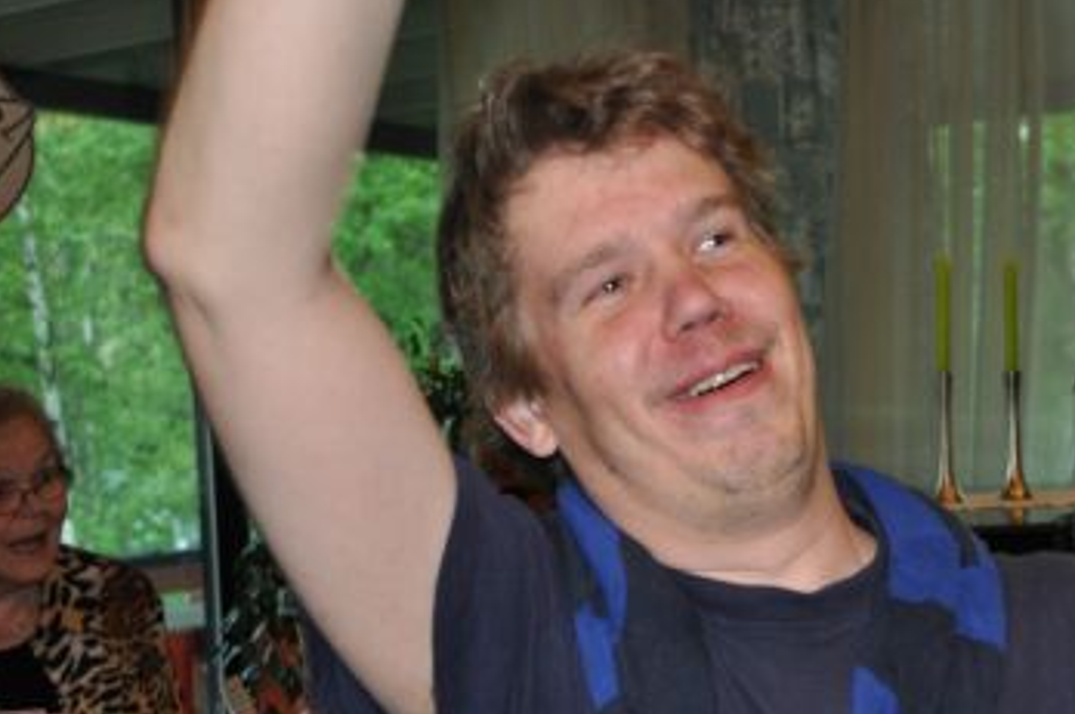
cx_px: 911
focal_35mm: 70
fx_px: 2083
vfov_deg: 19.4
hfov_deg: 28.1
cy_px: 493
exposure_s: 1/60
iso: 800
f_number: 3.8
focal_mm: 27
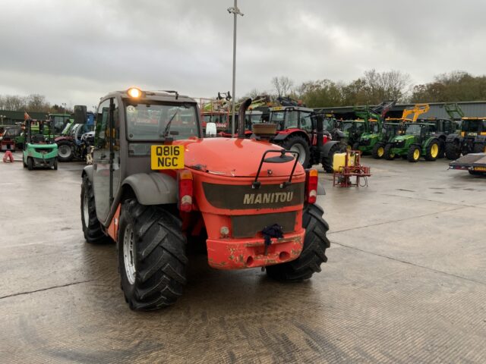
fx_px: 407
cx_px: 243
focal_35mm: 29
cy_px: 182
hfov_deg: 61.7
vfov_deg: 48.2
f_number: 1.8
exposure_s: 1/122
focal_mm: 3
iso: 25
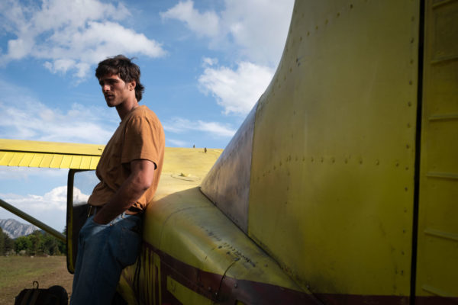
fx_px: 496
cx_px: 229
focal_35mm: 39
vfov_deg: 34.2
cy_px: 152
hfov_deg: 49.6
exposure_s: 1/500
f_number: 8
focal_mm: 25.7
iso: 320
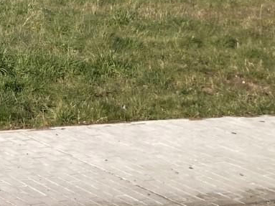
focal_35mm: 117
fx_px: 929
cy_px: -164
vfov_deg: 11.7
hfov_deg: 14.9
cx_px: -202
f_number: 1.8
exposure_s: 1/1675
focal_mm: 3.99
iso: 20
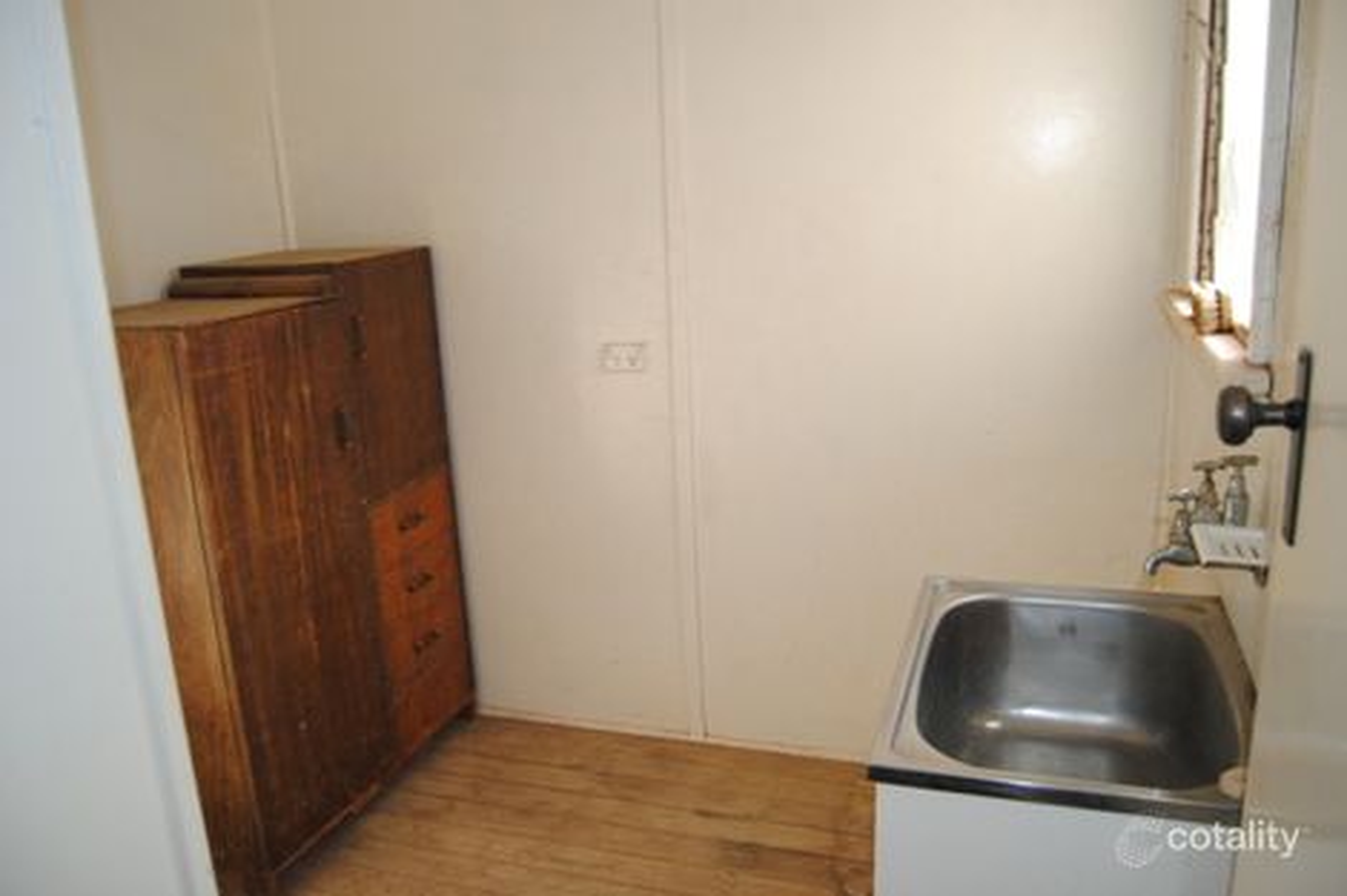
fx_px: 1066
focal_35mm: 28
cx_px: 674
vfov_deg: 45.6
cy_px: 448
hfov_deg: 64.6
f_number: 3.5
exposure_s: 1/160
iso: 100
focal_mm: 19
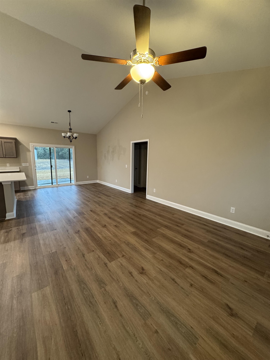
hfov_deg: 85.7
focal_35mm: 14
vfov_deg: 102.1
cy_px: 180
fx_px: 146
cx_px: 135
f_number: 2.2
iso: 500
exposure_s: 1/60
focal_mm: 2.22
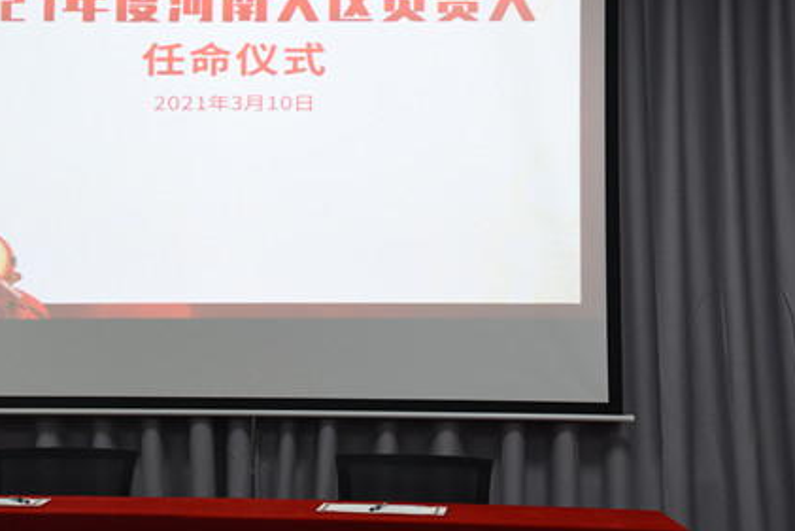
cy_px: 191
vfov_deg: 15.4
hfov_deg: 22.6
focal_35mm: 89
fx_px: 1966
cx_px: 185
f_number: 5
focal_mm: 50
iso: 2000
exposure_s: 1/100
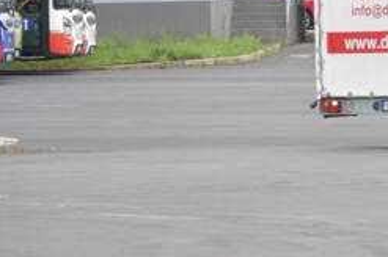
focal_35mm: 394
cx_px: 572
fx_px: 4241
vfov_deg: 3.5
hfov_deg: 5.2
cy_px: -72
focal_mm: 80
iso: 100
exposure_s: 1/160
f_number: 4.5
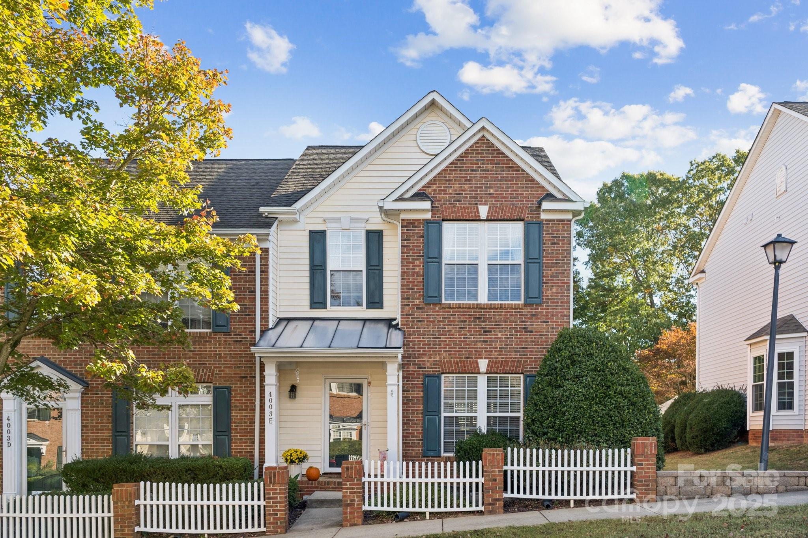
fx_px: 628
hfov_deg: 65.5
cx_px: 404
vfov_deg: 46.4
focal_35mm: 28
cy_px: 269
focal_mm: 28
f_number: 5
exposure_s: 1/250
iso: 100
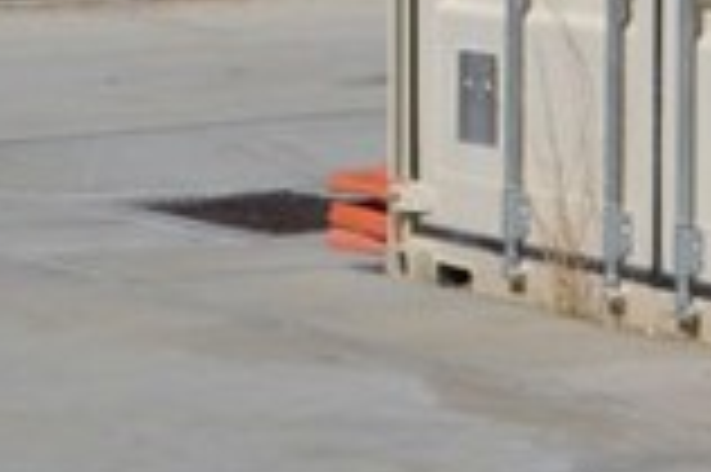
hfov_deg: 10.1
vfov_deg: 7.8
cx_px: 1755
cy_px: -52
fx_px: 3453
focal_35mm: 175
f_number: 10
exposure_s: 1/400
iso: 100
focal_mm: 18
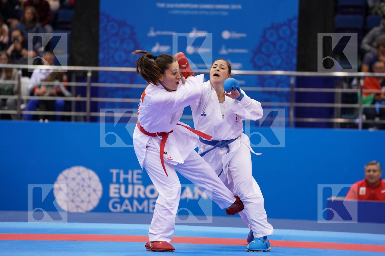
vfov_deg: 6.9
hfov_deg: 10.3
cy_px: 128
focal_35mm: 200
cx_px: 192
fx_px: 2139
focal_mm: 200
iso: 1600
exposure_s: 1/1000
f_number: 2.8
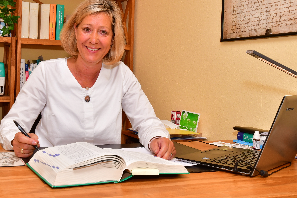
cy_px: 73
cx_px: 103
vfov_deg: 27.4
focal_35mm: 49
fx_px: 404
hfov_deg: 39.9
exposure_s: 1/160
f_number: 11
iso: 400
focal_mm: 24
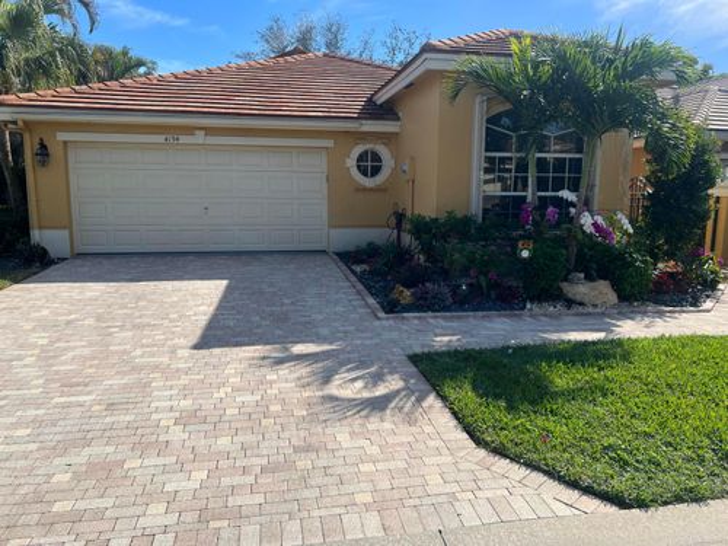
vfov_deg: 53.1
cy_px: 273
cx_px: 364
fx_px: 547
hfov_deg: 67.3
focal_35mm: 26
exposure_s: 1/3571
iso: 50
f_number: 1.5
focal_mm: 5.7
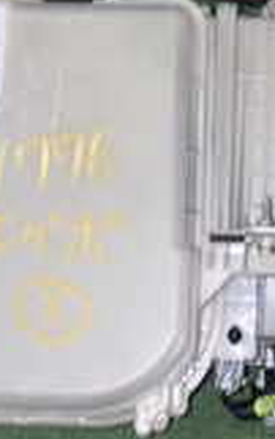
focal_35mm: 142
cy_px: 5
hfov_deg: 9.2
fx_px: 1698
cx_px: 212
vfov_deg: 14.5
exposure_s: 1/40
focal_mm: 6.37
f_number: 2.5
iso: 320
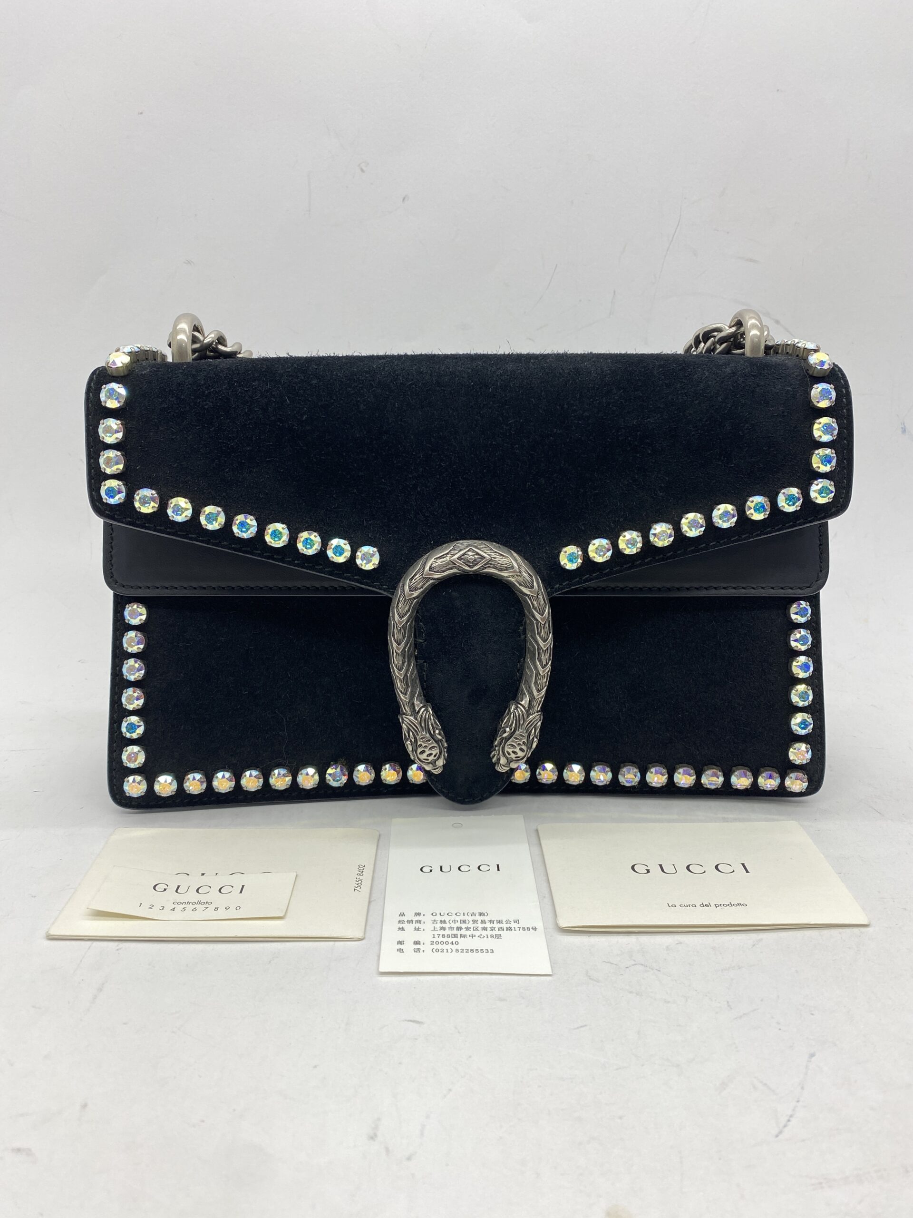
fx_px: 914
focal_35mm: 26
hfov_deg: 53.1
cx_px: 456
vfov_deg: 67.3
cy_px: 609
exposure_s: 1/105
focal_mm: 4.25
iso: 32
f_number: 1.8
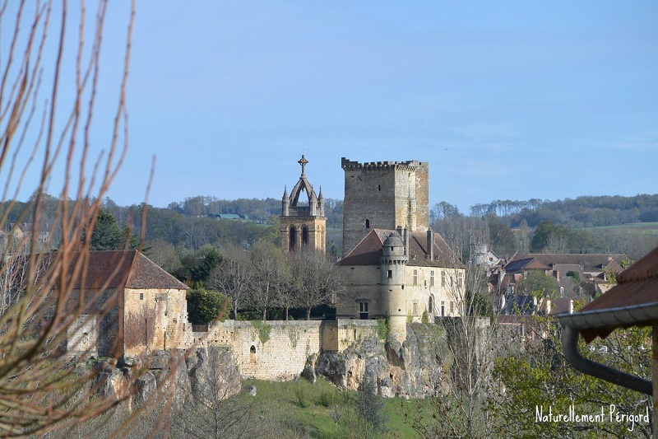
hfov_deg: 7.6
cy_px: 220
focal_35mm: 270
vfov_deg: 5.1
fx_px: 4934
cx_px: 329
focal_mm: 100
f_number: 5.6
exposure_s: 1/800
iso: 160
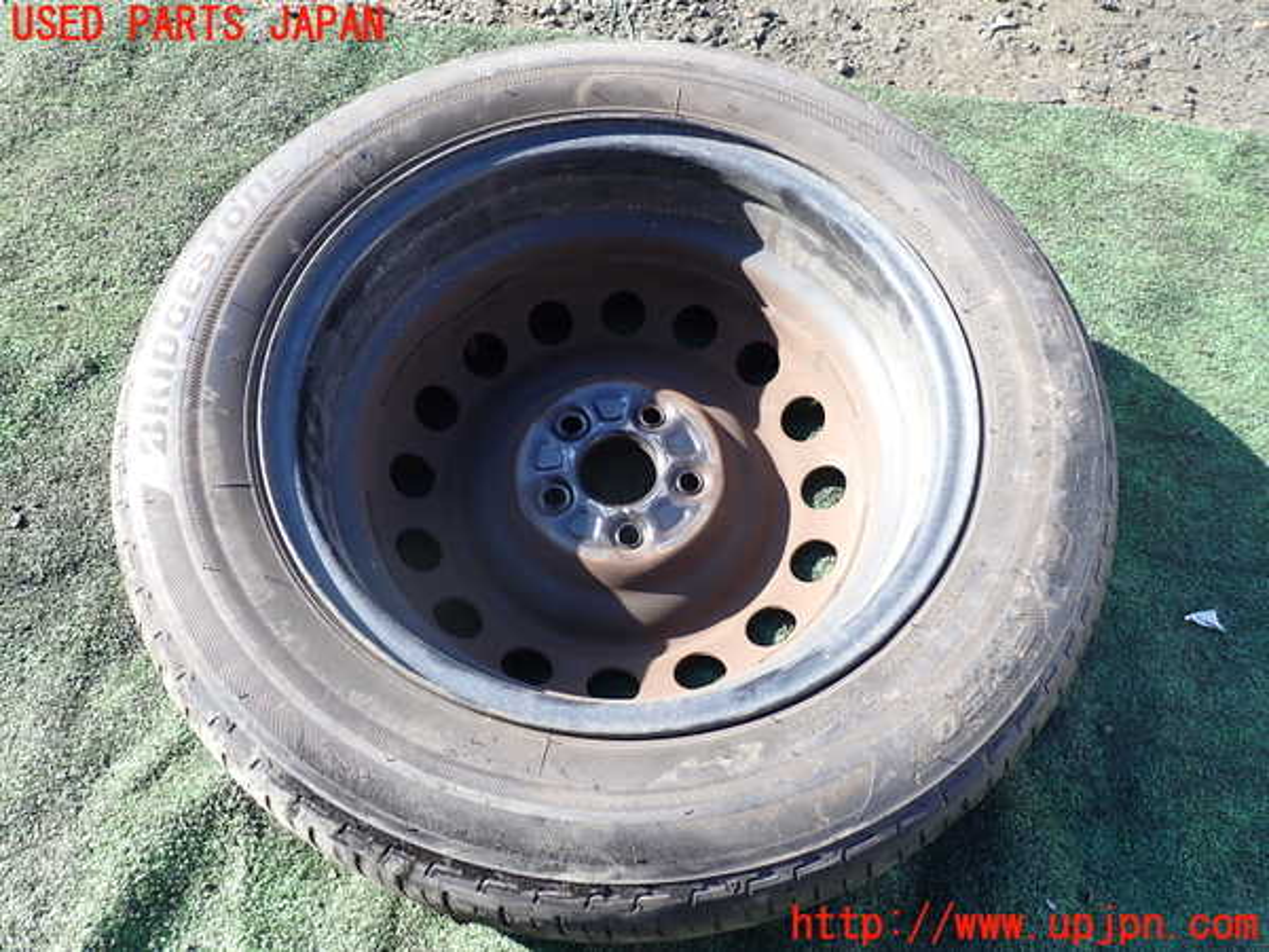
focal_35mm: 25
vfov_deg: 54.9
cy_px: 476
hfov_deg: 69.4
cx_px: 634
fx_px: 916
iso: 100
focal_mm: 4.5
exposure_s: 1/200
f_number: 2.8
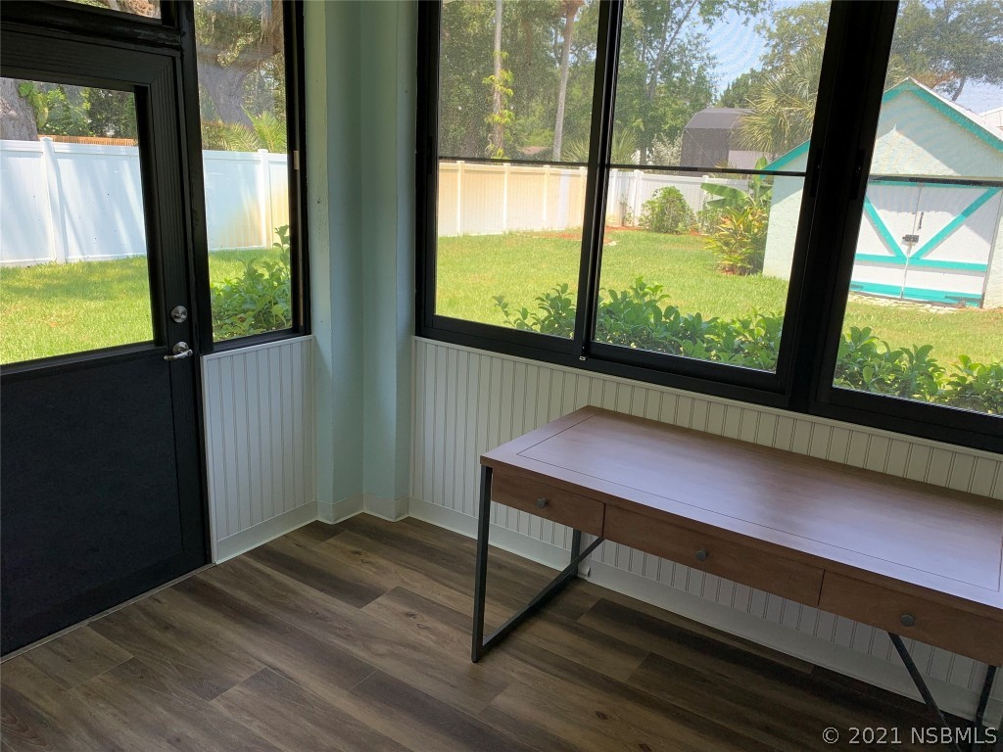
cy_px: 376
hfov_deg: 67.3
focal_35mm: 26
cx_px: 502
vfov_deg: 53.1
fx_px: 753
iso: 25
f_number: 1.8
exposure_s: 1/268
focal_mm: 4.25
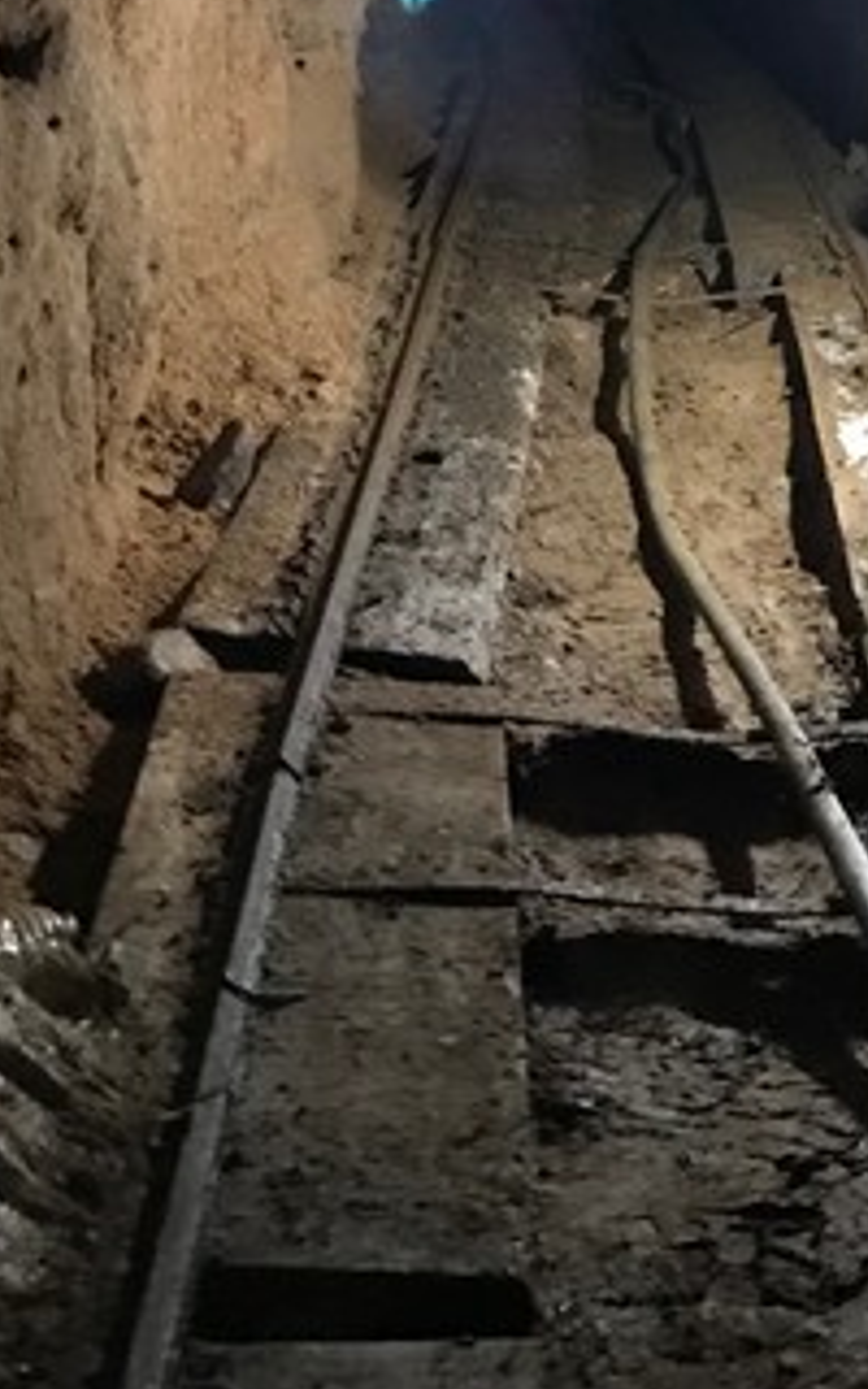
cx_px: 799
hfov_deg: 17.3
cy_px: -76
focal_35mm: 74
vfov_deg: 26.1
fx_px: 2801
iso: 100
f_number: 1.8
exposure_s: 1/4
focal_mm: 3.99
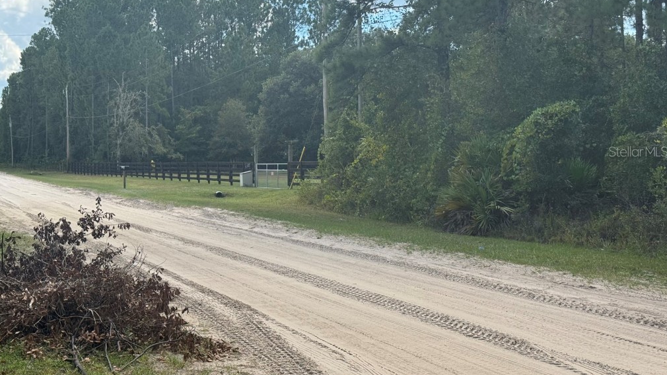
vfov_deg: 22.6
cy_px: 151
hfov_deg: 39.2
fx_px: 937
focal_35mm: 53
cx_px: 333
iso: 100
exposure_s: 1/2146
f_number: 1.78
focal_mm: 6.76
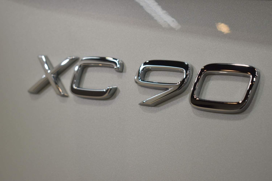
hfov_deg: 33.4
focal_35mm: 60
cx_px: 136
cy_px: 90
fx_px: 453
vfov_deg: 22.6
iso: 360
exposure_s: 1/125
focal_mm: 40
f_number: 4.8
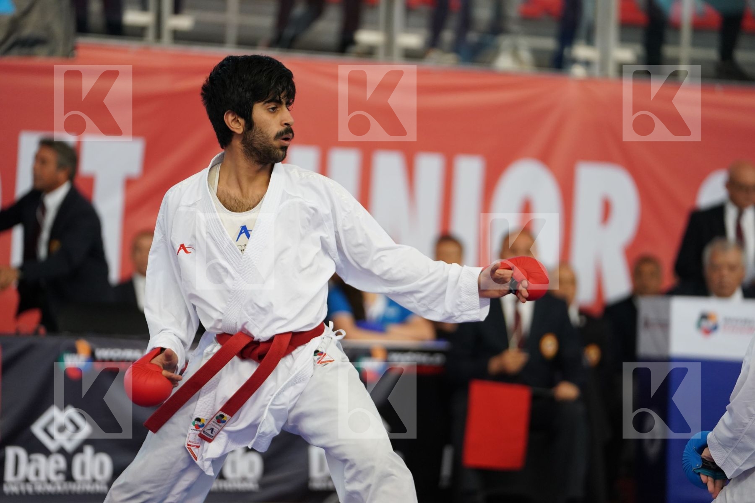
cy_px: 252
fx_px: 3250
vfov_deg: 8.9
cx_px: 378
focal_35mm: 155
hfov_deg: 13.2
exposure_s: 1/1000
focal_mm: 155
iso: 2000
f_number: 2.8
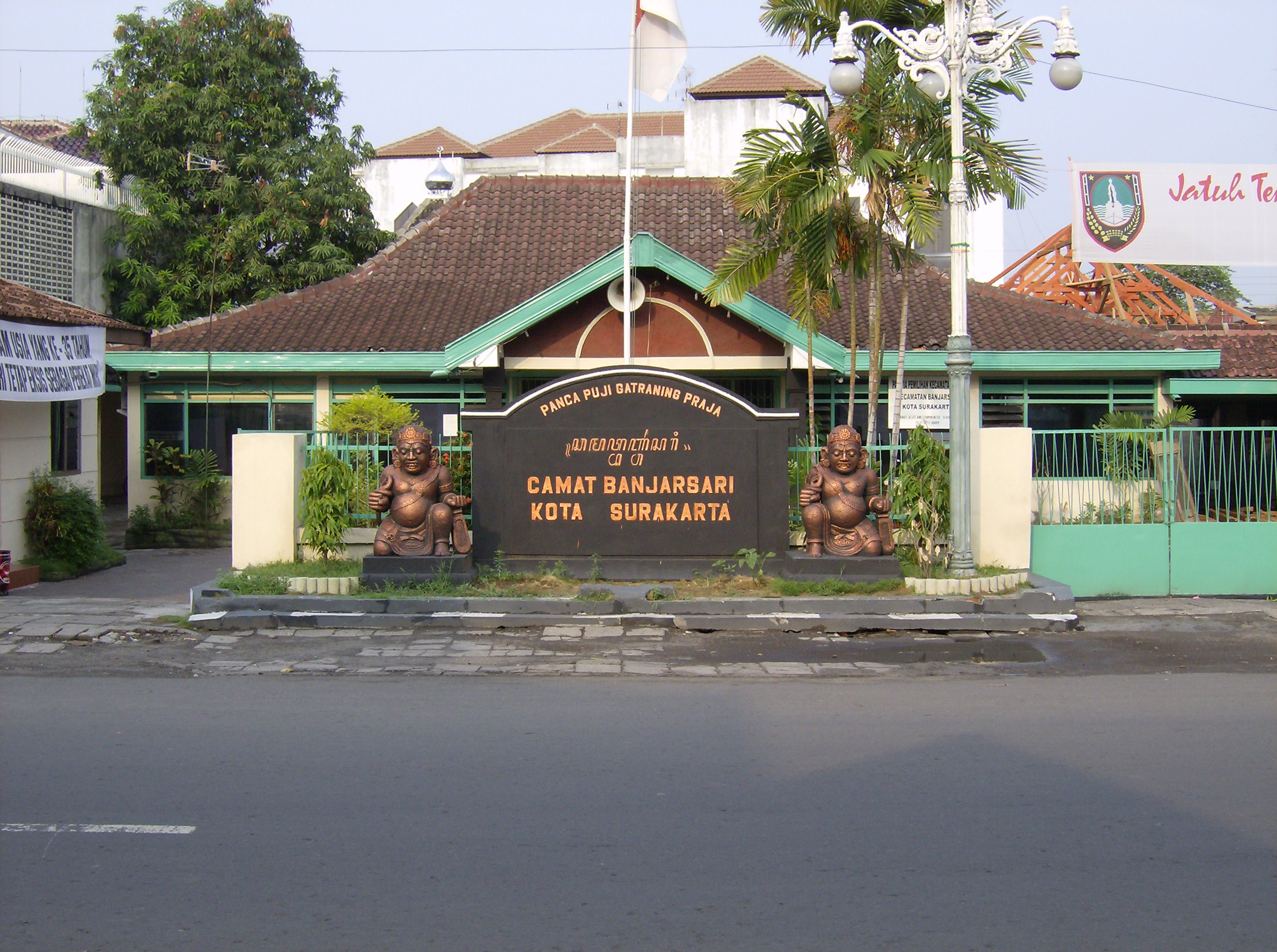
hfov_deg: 41.3
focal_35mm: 46
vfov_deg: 31.4
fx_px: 1693
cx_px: 638
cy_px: 476
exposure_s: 1/228
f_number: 5.1
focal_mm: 7.7
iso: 100
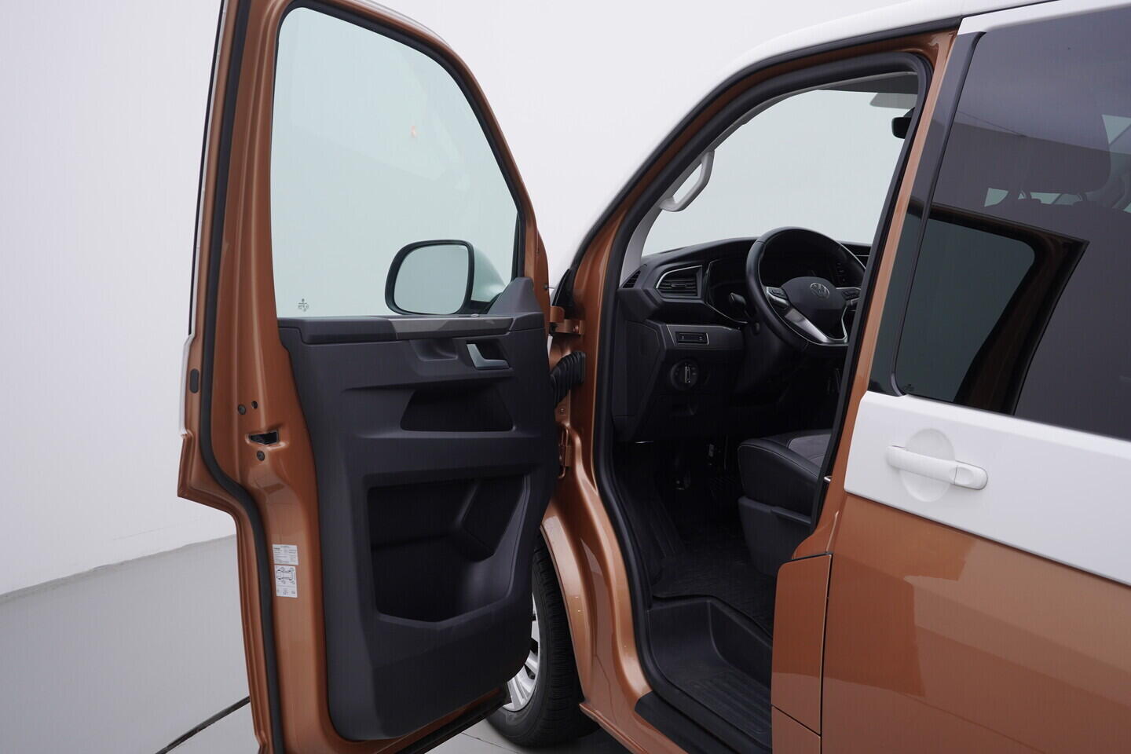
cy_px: 377
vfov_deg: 36.9
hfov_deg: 53.1
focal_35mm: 36
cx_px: 566
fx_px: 1131
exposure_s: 1/80
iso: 125
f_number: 4
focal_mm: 24
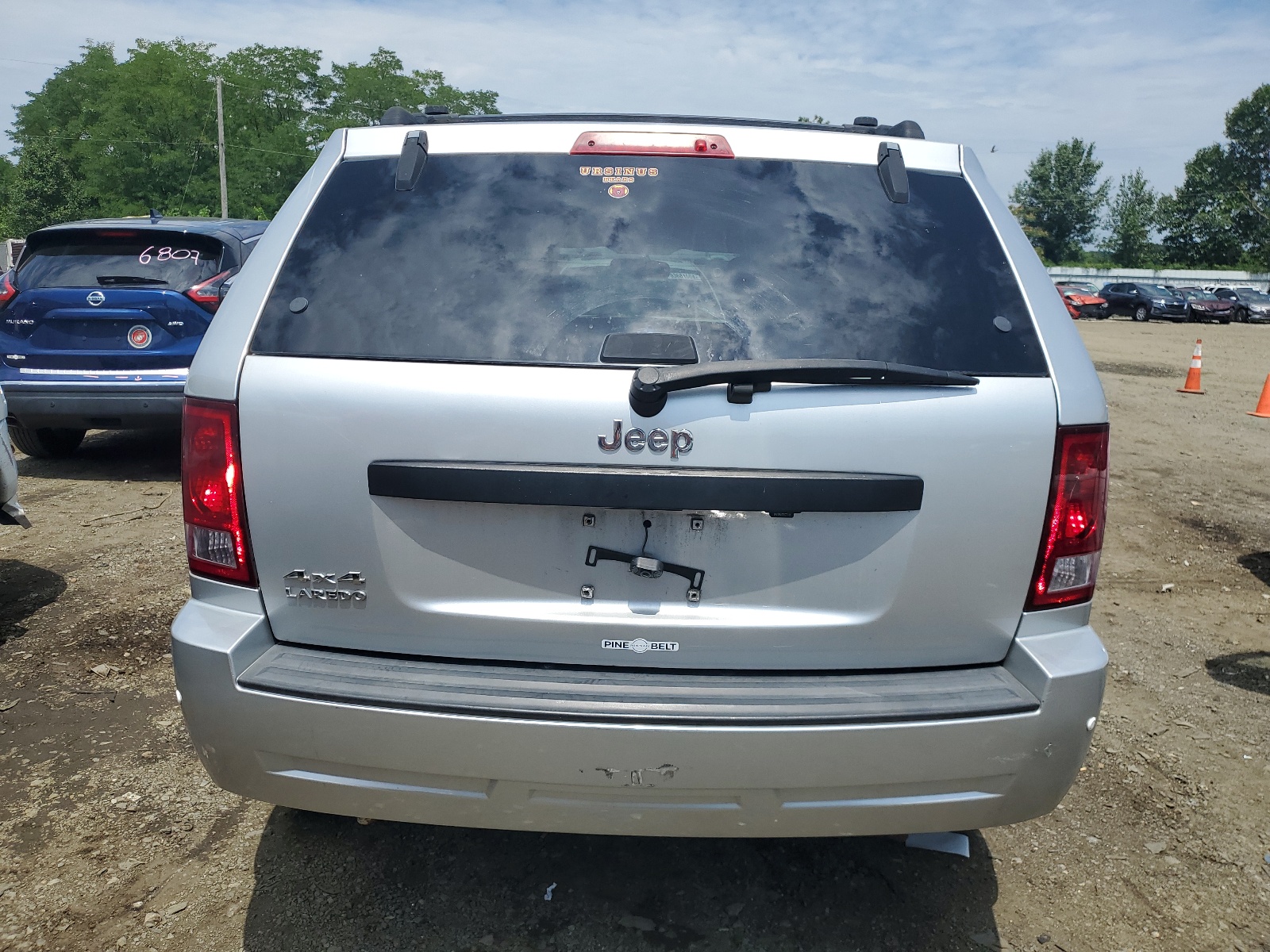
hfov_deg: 67.3
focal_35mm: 26
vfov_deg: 53.1
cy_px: 476
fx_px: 954
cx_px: 635
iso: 50
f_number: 1.5
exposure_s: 1/5000
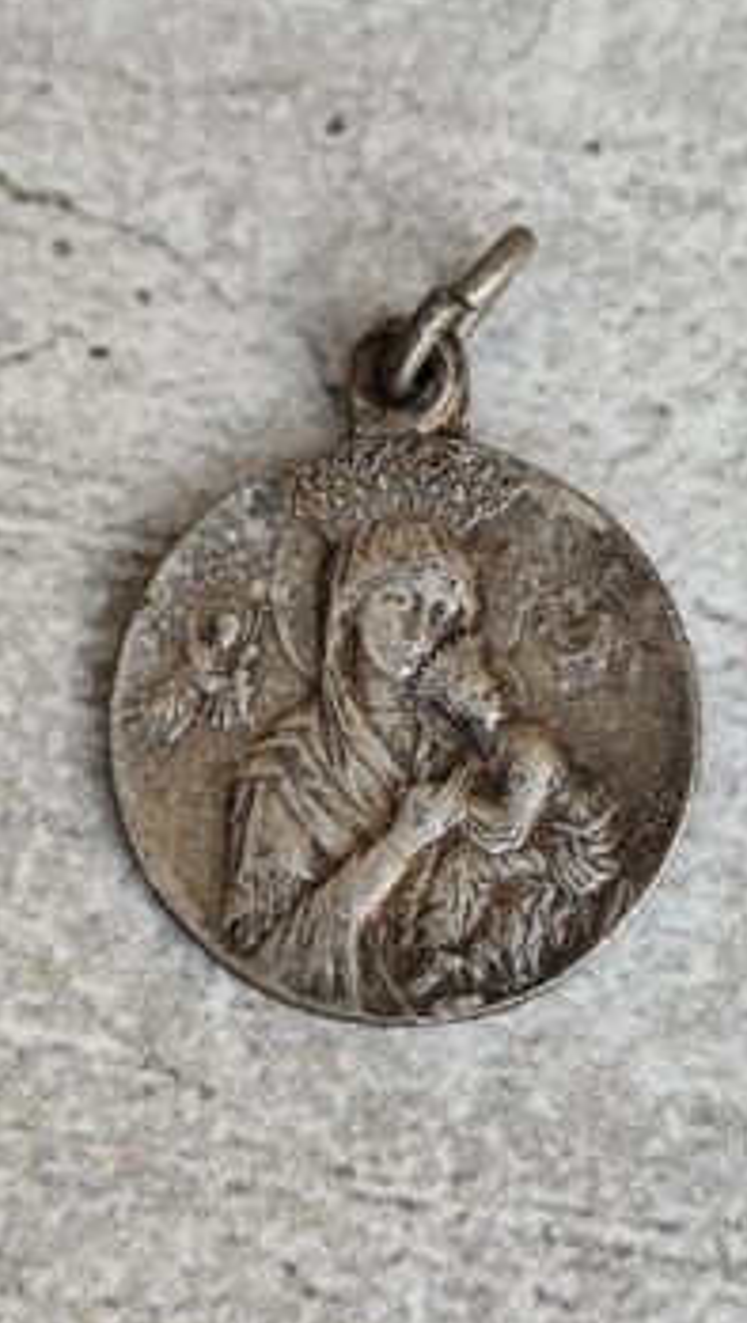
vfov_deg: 18.4
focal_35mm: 116
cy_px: 732
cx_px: 470
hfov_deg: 10.5
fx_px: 4074
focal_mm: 6.19
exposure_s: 1/100
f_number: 1.65
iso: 80
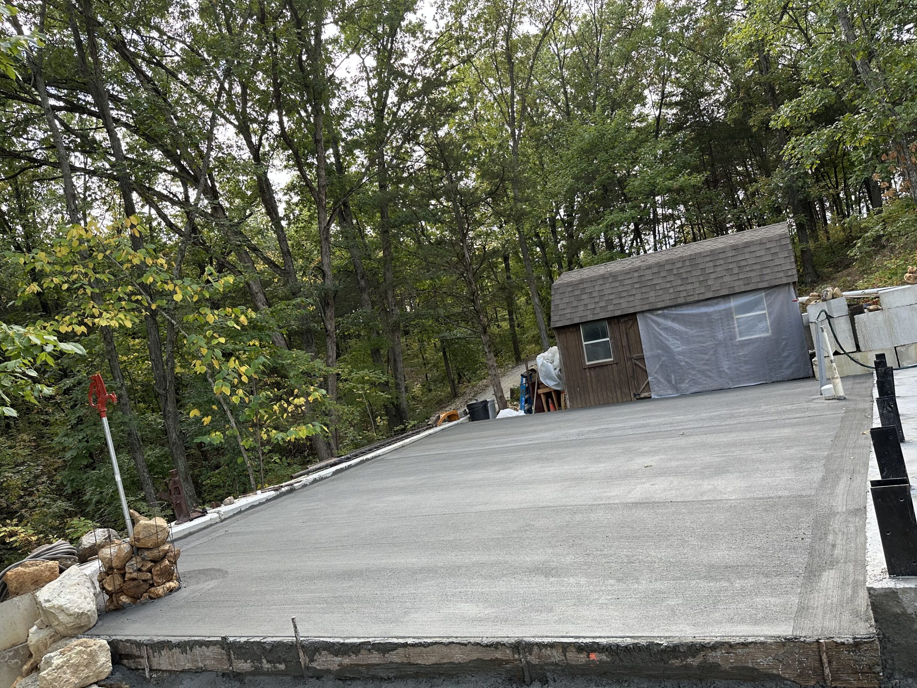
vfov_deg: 54.9
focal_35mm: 25
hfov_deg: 69.4
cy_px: 357
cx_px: 473
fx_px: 662
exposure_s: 1/357
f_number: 1.78
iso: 80
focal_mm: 6.86
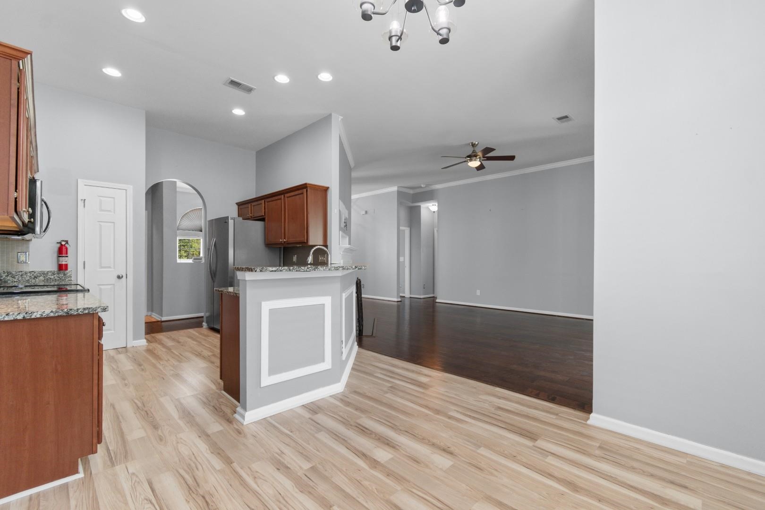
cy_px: 255
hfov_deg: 100.4
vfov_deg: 77.3
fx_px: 319
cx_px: 382
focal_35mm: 15
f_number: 4.5
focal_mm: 10
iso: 100
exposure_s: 1
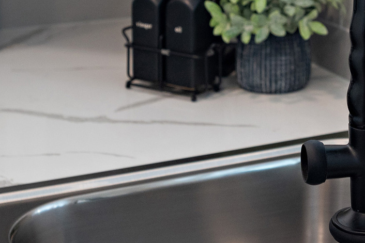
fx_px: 882
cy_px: -15
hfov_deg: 23.1
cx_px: 287
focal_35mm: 87
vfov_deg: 15.4
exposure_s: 1/50
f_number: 4.5
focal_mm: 30
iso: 500
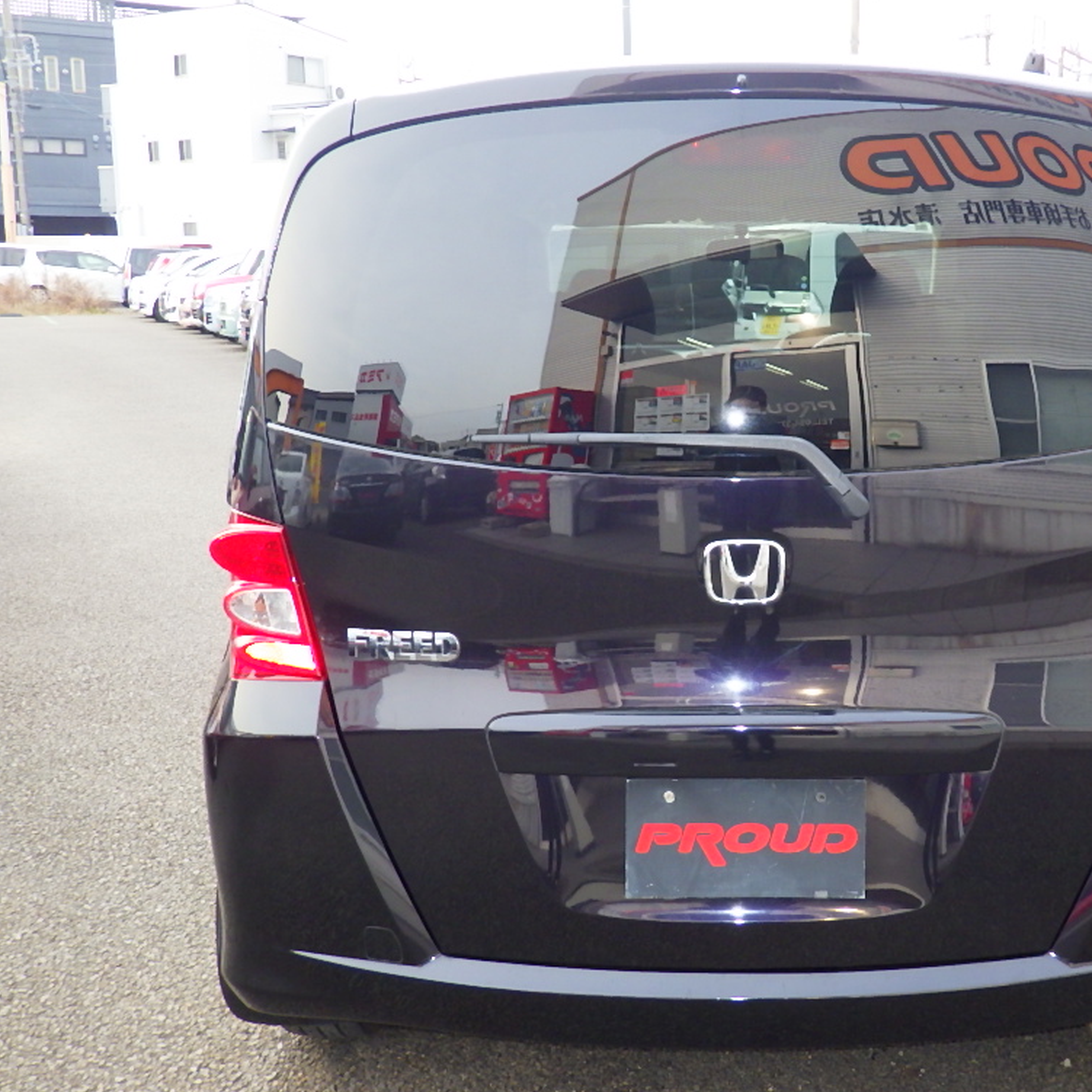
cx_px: 743
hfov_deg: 40.3
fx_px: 1463
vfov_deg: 40.9
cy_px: 550
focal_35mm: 41
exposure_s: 1/125
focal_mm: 6.1
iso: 250
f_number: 3.8
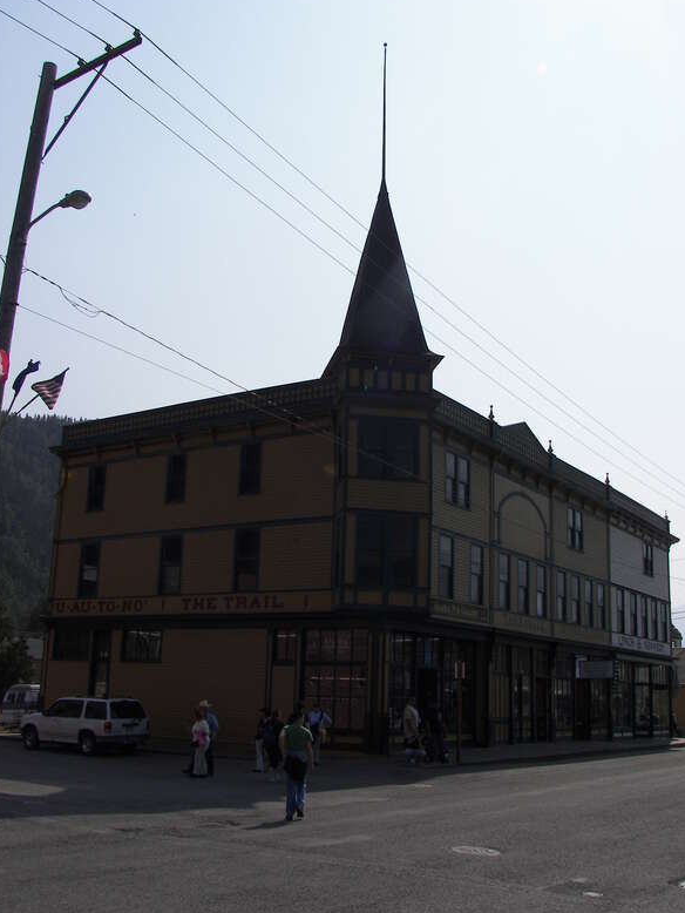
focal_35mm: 37
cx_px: 345
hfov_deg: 38.7
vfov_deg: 50.1
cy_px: 454
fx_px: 976
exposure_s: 1/1000
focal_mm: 6
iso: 64
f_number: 5.6
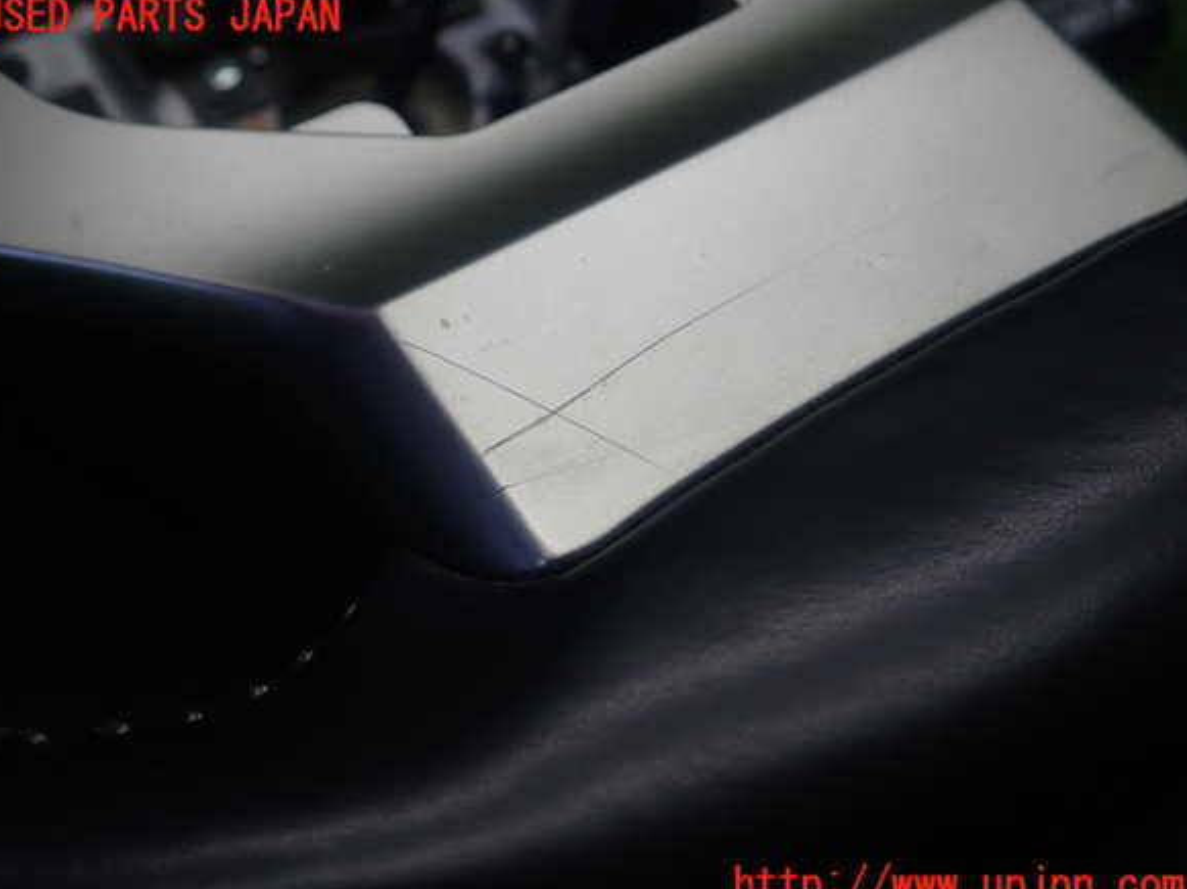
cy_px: 452
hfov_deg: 58.4
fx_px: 1062
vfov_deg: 45.4
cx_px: 582
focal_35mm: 31
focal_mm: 5.4
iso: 100
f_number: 2.3
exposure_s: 1/100
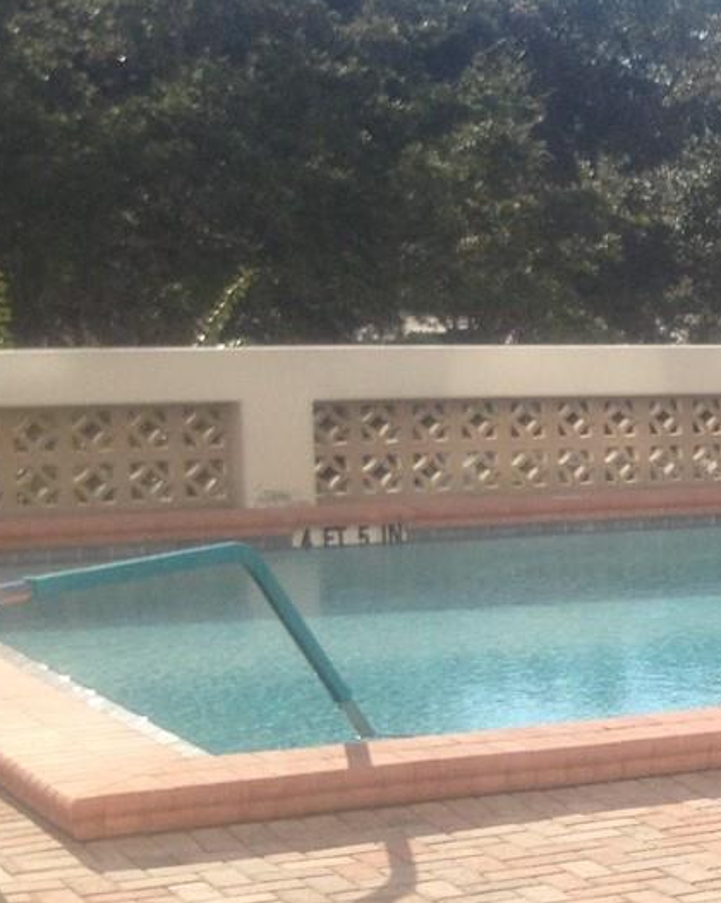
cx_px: 1349
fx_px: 2777
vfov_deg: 18.4
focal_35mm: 104
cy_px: 604
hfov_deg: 13.2
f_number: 2.4
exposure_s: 1/1842
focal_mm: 4.28
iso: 50
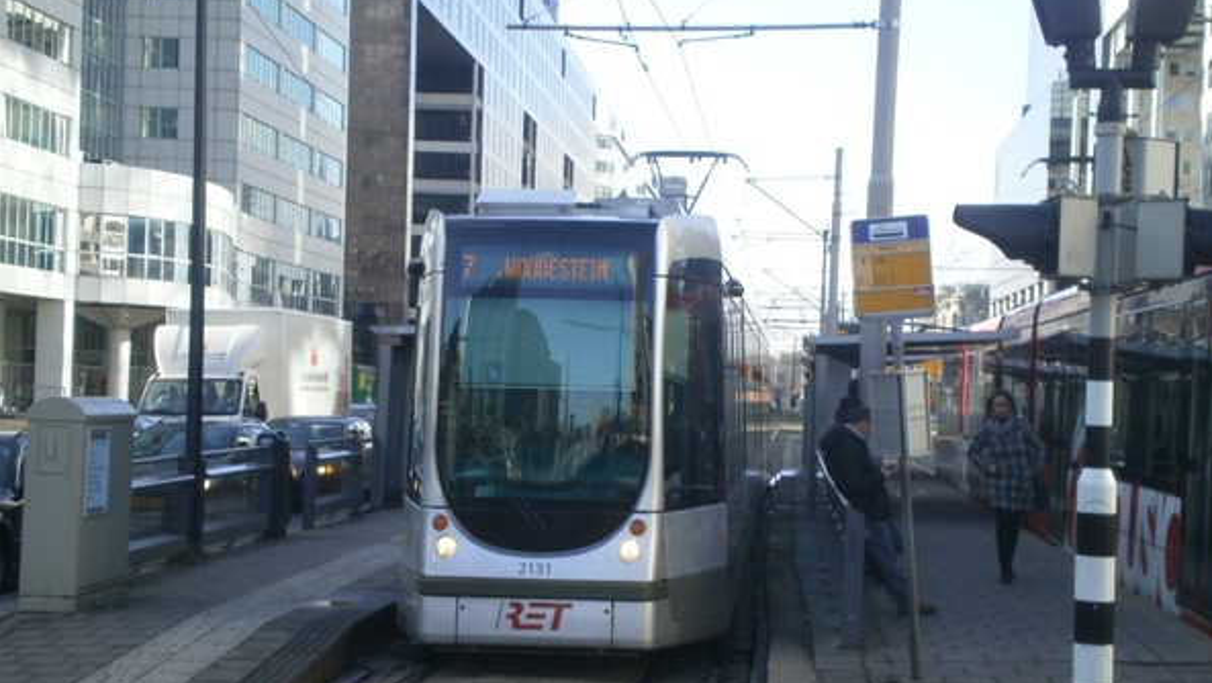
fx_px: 2090
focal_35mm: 65
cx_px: 611
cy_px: 368
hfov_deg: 32.3
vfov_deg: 18.6
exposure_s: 1/125
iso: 100
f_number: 5.9
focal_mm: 10.3
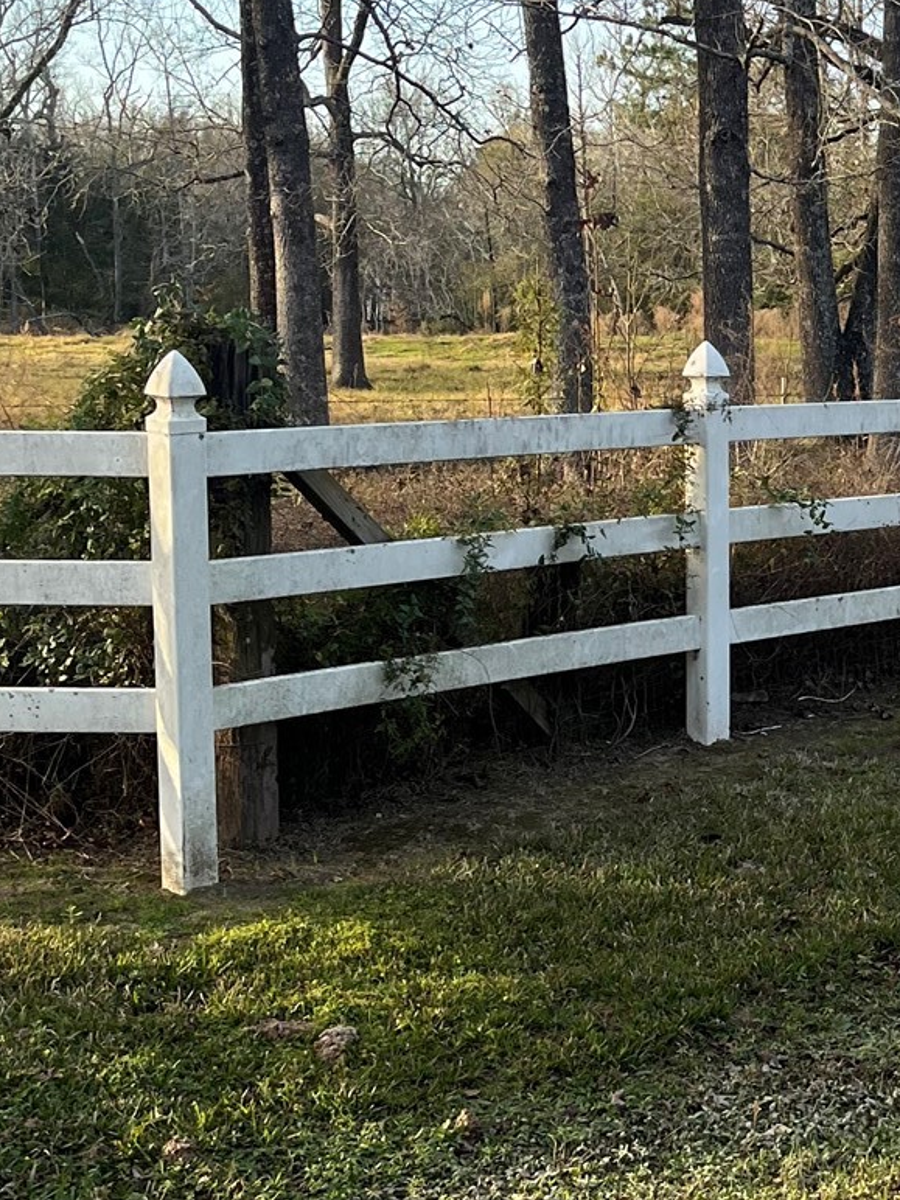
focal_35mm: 69
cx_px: 1035
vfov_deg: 28.2
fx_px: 2392
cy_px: 578
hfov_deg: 20.2
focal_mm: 5.1
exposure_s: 1/542
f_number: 1.6
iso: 50
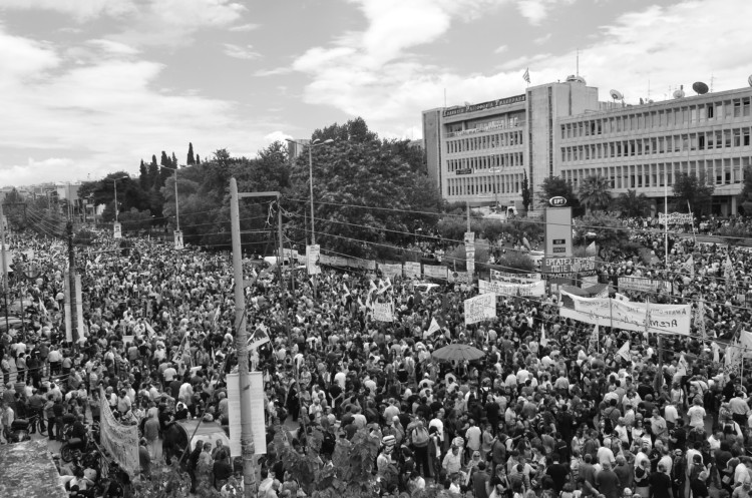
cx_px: 376
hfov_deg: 62.0
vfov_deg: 43.4
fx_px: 625
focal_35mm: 30
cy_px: 249
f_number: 9
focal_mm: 20
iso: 400
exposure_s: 1/800
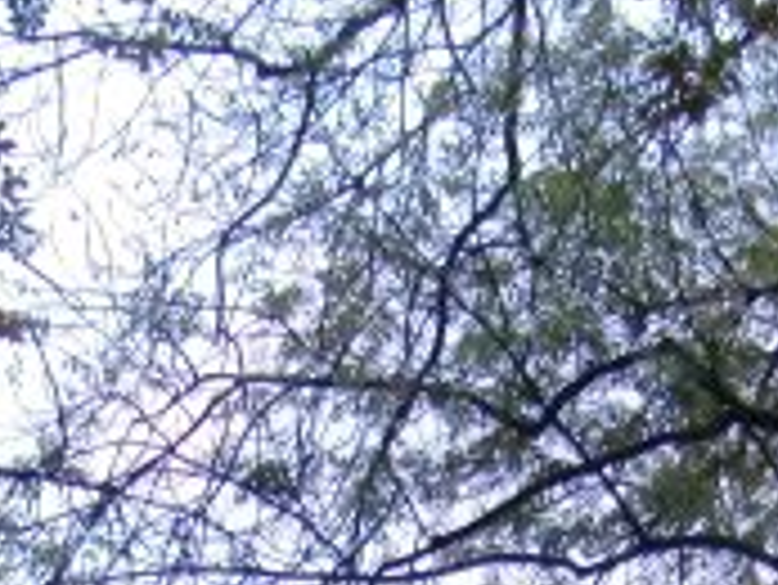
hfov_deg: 12.6
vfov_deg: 8.8
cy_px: 1246
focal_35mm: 157
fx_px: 3531
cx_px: 315
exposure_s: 1/40
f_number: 3.6
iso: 400
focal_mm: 6.1
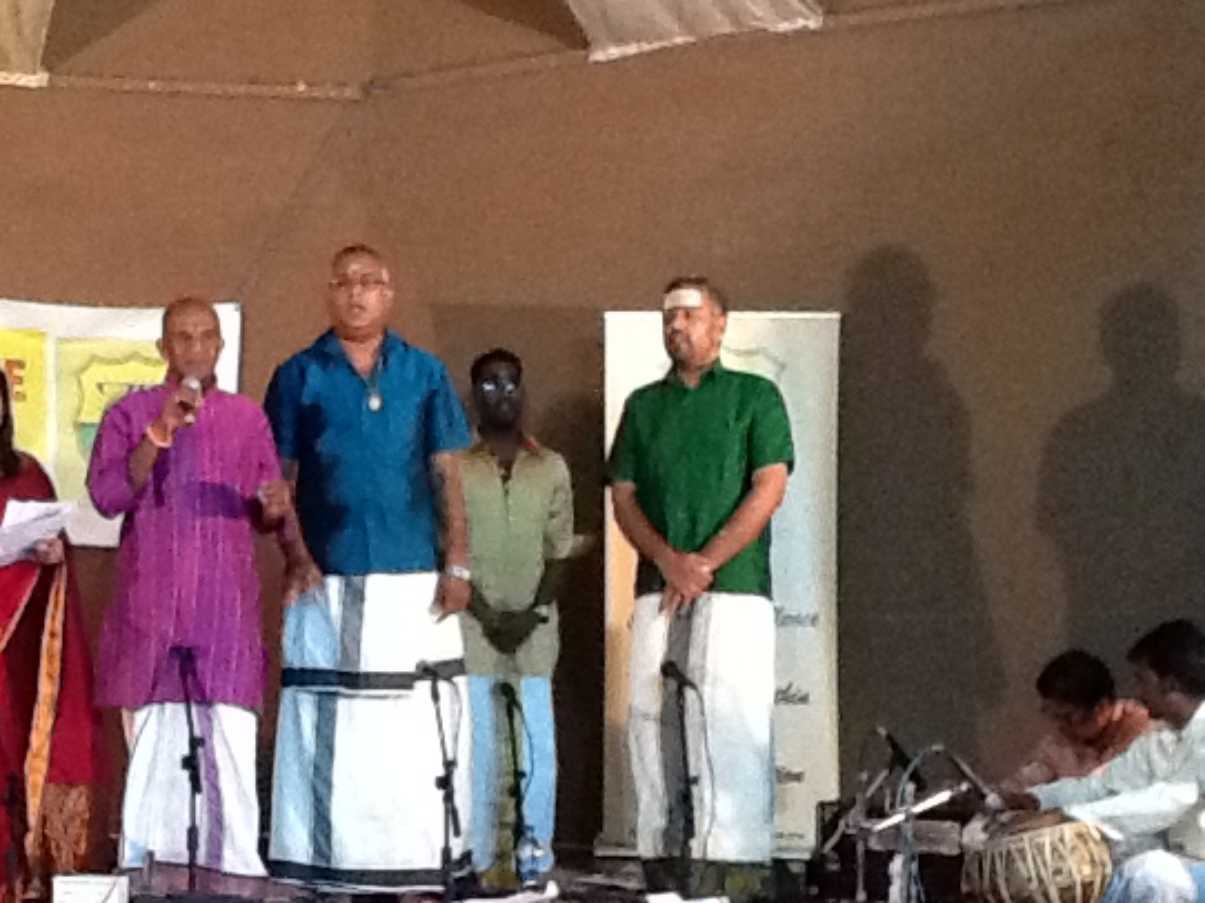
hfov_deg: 24.5
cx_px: 189
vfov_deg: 18.7
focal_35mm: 78
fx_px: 2714
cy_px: 698
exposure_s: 1/30
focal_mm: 2.03
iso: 320
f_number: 2.4
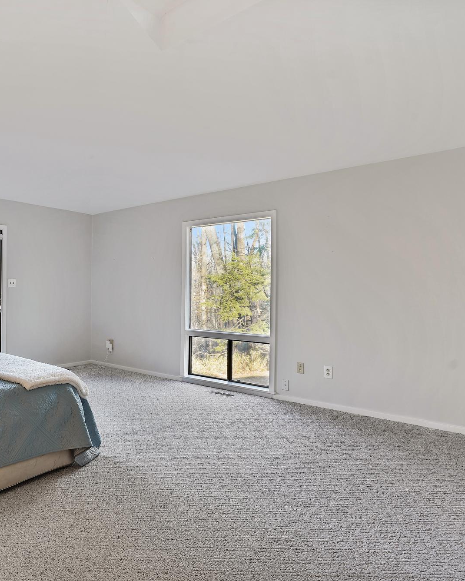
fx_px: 396
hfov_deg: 56.8
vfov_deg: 72.6
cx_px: 99
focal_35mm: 23
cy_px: 290
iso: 100
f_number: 8
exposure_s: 1/5
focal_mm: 16
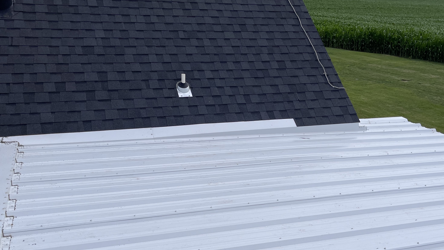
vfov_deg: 30.3
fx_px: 459
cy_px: 155
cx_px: 235
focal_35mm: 39
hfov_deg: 51.6
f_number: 1.6
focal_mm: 5.1
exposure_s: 1/7353
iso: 50
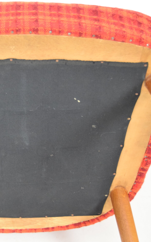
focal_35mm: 74
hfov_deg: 17.3
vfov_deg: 27.9
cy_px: 121
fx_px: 487
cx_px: 10
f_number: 4.5
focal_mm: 32
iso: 1600
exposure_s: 1/60
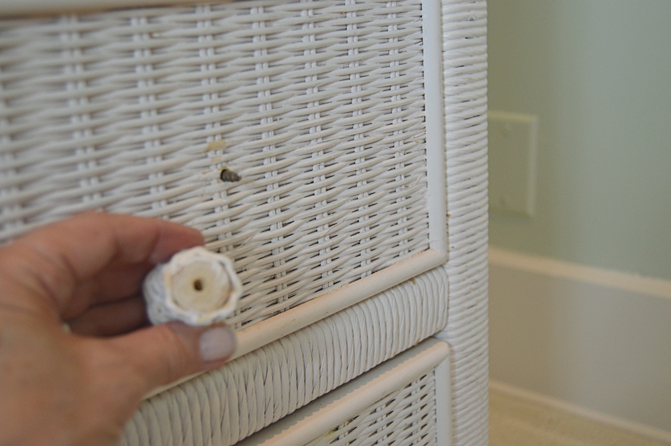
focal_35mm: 46
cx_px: 336
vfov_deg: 28.9
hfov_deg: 42.4
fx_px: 866
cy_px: 223
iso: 560
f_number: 4.2
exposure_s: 1/60
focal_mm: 31
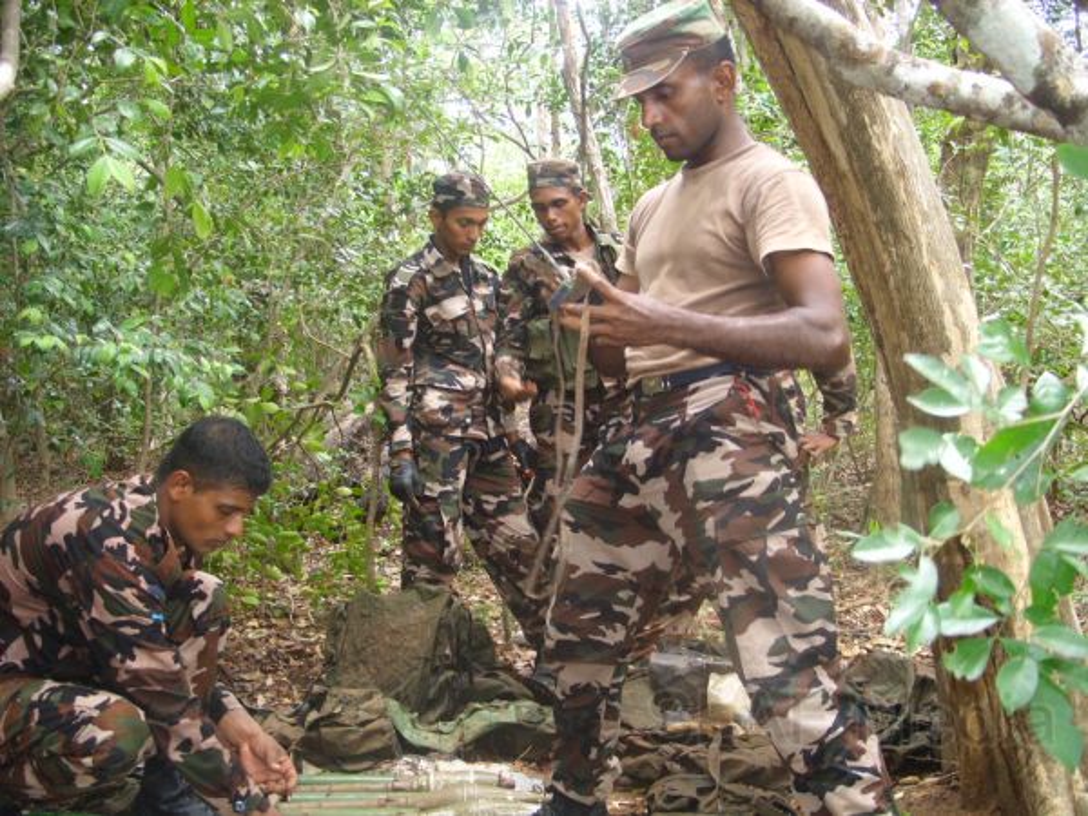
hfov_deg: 49.0
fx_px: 1194
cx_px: 544
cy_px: 408
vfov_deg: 37.7
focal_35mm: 38
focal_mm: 7.8
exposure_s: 1/30
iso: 200
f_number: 2.8
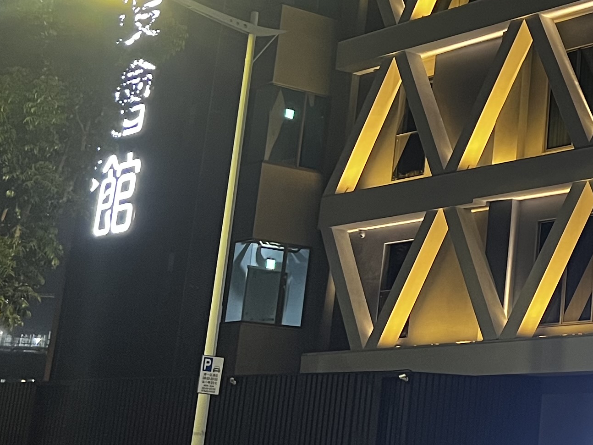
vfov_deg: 18.0
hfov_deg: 21.9
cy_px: 74
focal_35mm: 81
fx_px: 1388
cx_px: 748
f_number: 1.5
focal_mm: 5.7
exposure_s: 1/40
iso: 400
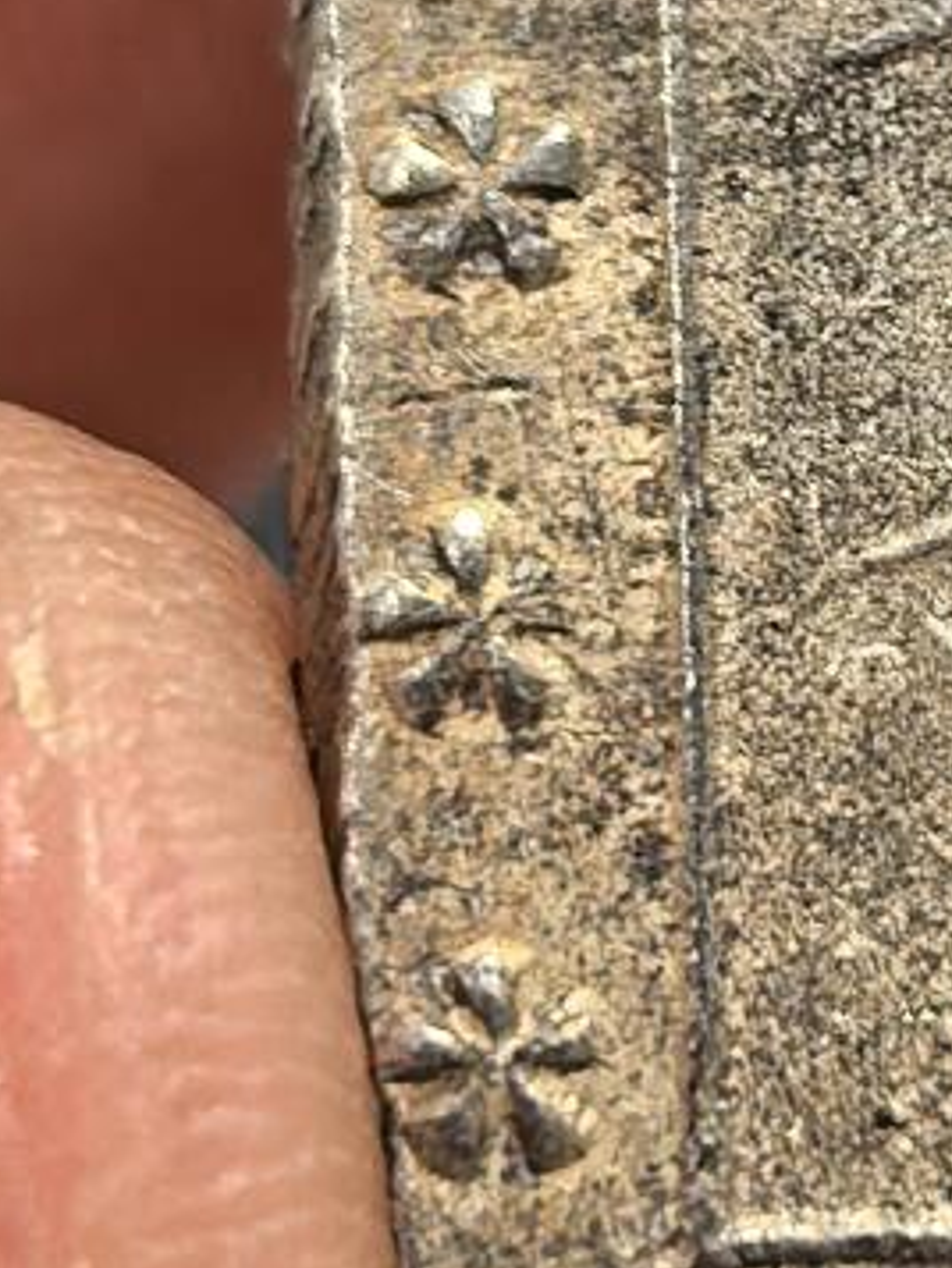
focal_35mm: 272
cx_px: 1233
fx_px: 9968
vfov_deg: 7.3
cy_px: 103
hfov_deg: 5.4
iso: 200
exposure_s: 1/50
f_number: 2
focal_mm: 6.98
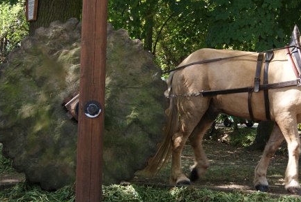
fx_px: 651
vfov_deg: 17.6
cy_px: 80
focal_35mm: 78
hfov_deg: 25.8
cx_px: 217
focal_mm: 35
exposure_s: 1/60
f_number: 5
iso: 160
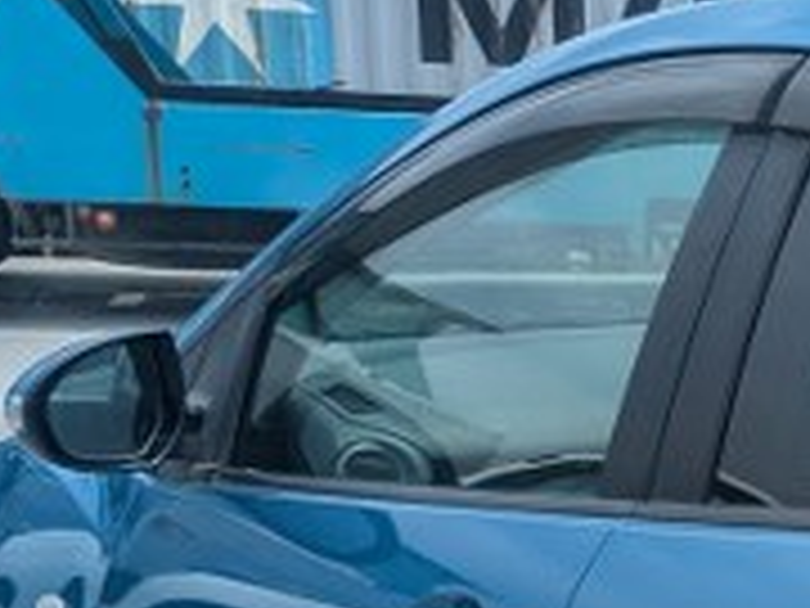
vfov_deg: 12.8
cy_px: 865
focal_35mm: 111
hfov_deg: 16.1
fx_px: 2597
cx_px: 1258
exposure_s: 1/2538
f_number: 1.89
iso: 46
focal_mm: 5.43
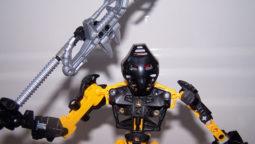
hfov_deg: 48.4
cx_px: 127
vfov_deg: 28.3
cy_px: 85
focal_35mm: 42
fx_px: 284
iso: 80
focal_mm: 6.3
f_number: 2.8
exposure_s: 1/60
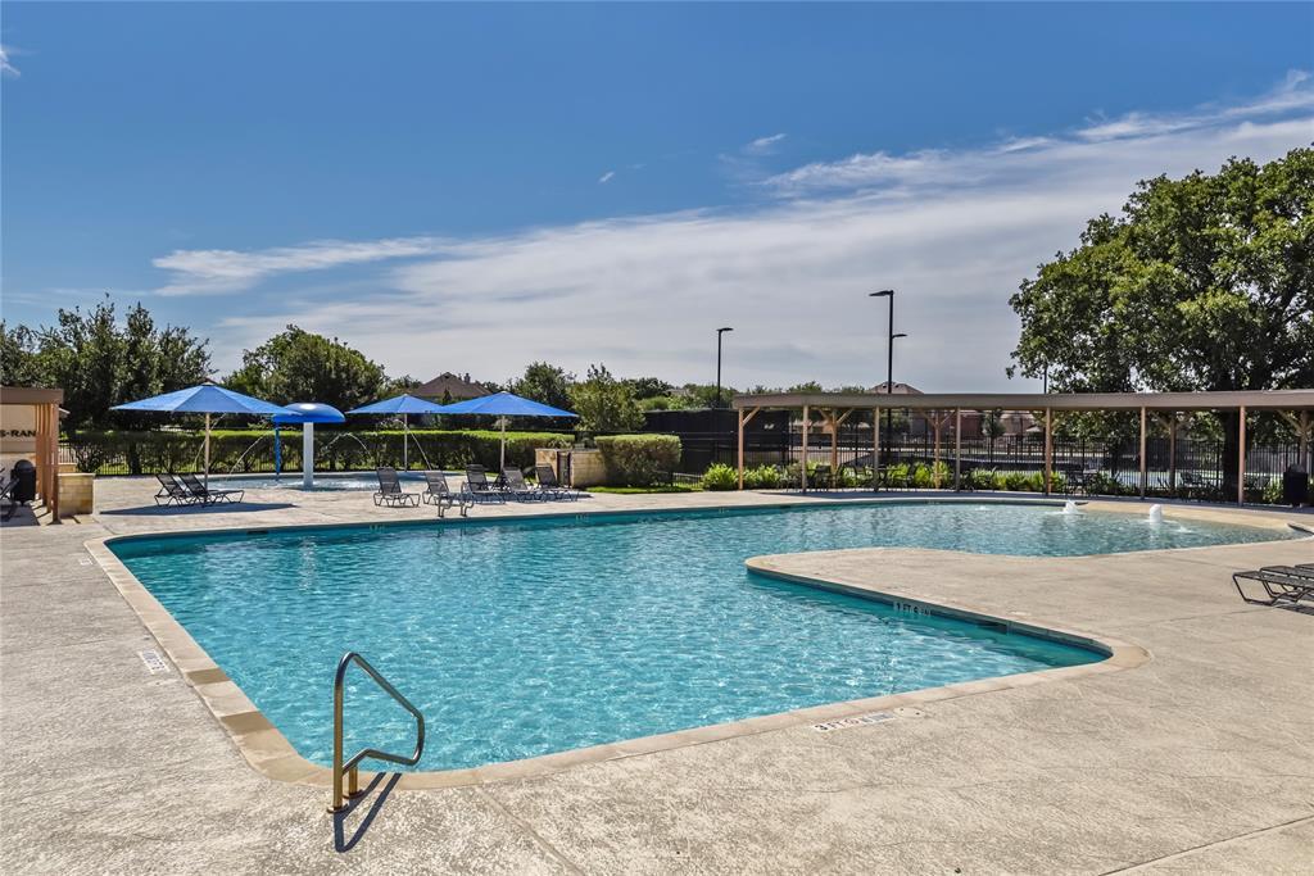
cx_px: 657
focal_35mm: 30
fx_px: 1095
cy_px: 438
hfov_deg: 61.9
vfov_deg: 43.6
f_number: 8
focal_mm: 30
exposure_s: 1/3200
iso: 400
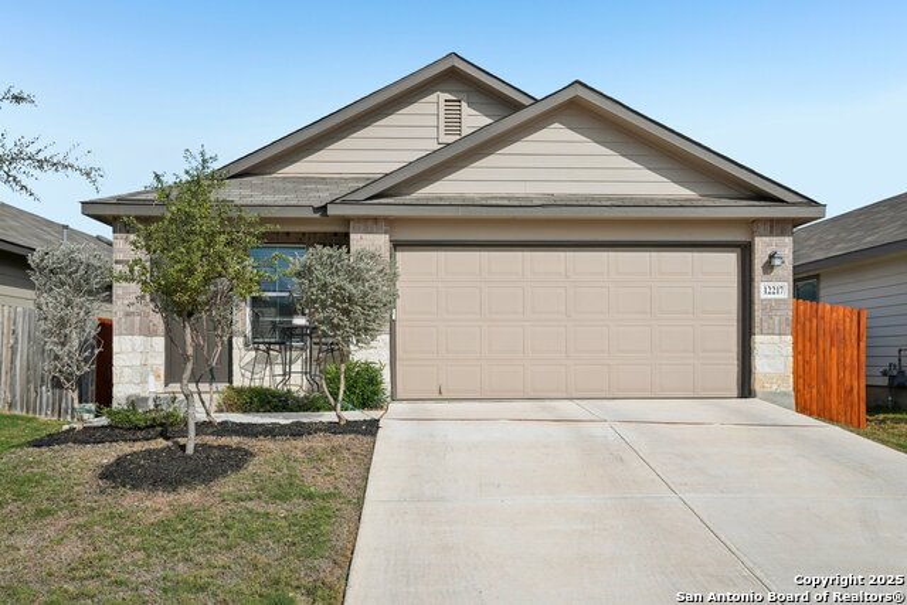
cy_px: 302
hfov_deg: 61.9
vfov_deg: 43.6
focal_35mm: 30
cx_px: 454
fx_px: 756
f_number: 8
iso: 200
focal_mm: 30
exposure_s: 1/1000
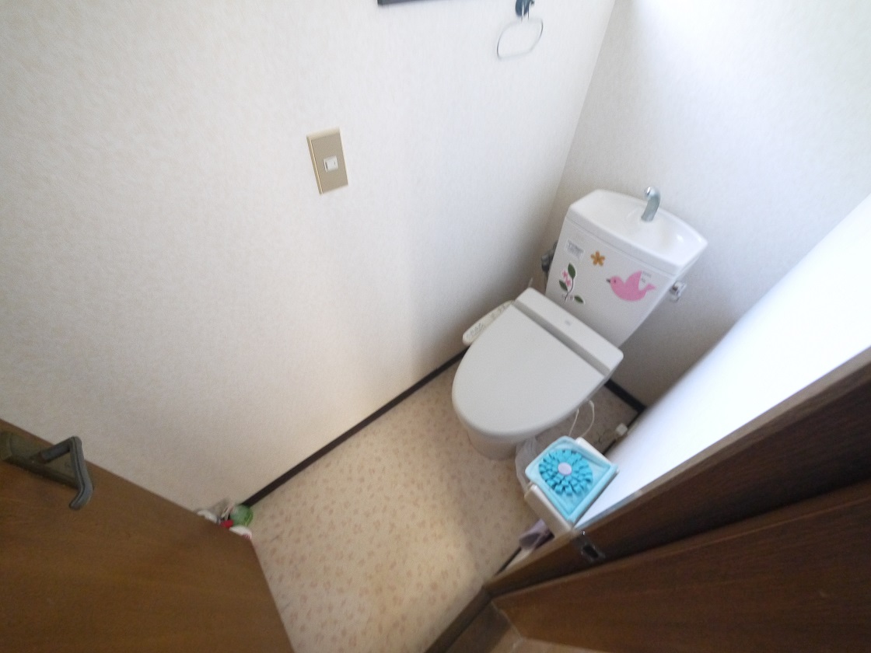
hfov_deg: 102.1
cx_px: 436
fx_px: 352
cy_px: 326
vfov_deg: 85.7
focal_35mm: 14
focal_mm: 7
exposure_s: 1/20
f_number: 4
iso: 1600
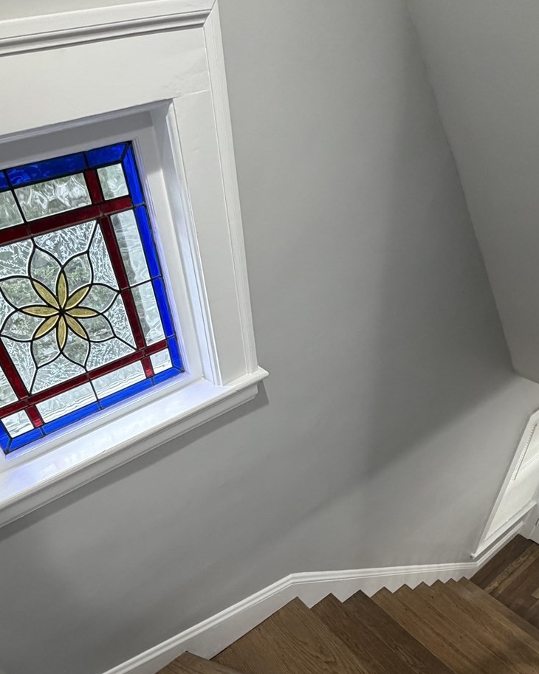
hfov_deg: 60.8
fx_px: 459
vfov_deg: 69.1
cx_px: 247
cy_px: 484
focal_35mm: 23
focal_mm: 2.22
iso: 320
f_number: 2.2
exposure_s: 1/120
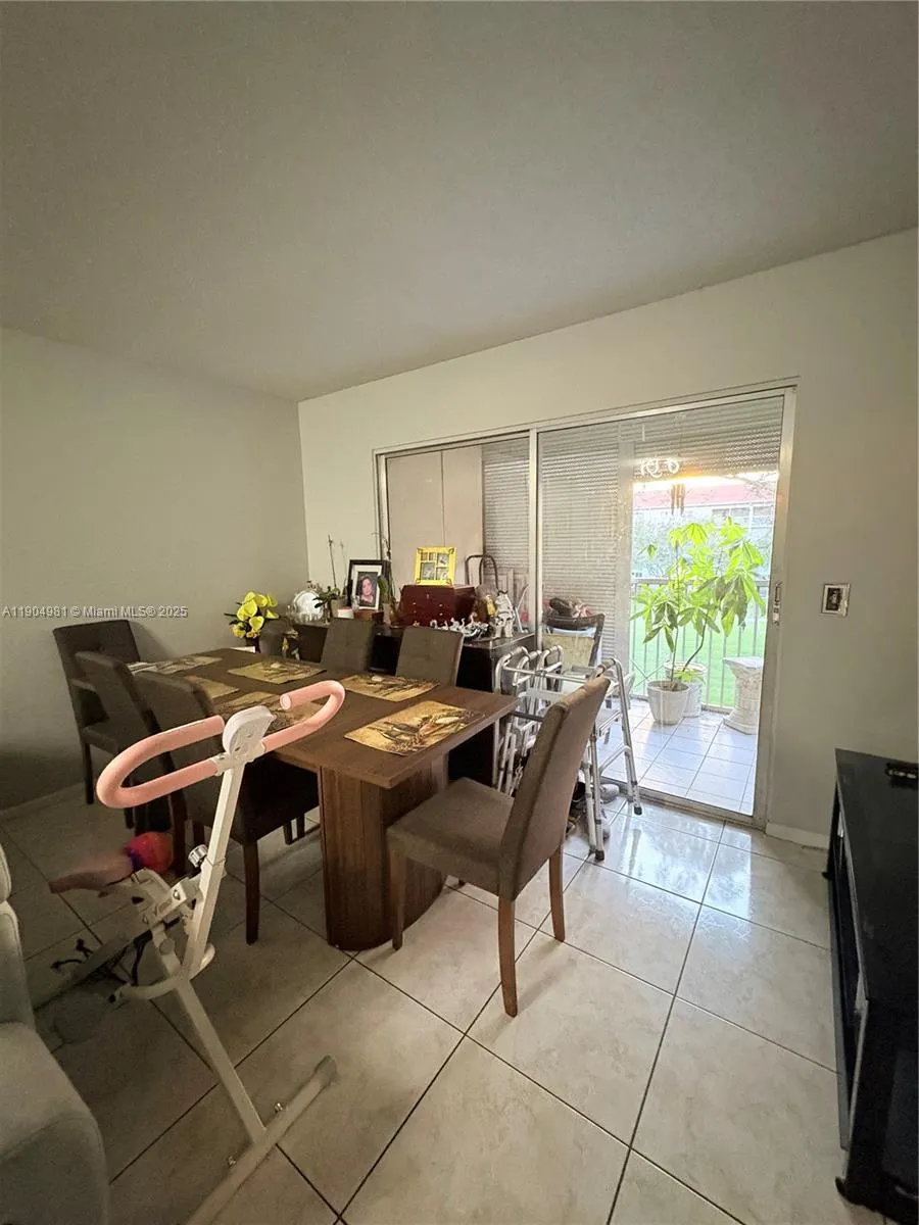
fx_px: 496
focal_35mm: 14
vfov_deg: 102.1
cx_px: 460
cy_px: 612
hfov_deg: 85.7
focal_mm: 2.22
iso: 800
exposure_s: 1/60
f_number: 2.2
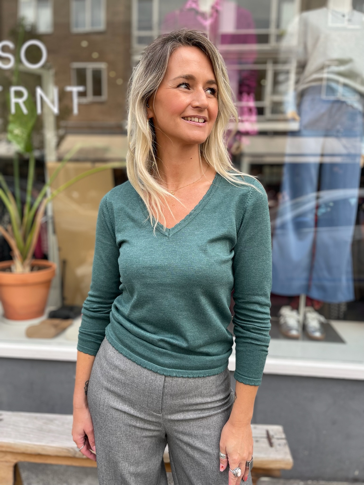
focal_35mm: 26
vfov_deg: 67.3
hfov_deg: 53.1
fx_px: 365
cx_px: 182
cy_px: 242
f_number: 1.6
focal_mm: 5.1
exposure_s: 1/488
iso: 50
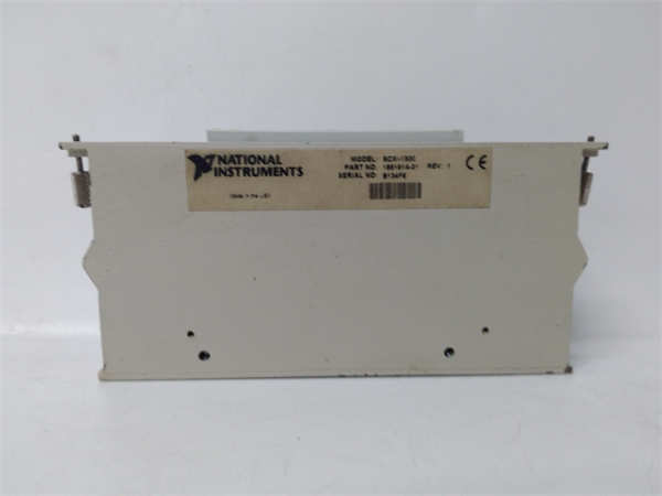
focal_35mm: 27
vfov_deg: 51.4
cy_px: 248
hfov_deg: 65.3
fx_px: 516
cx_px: 331
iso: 188
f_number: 2
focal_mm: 3.79
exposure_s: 1/33
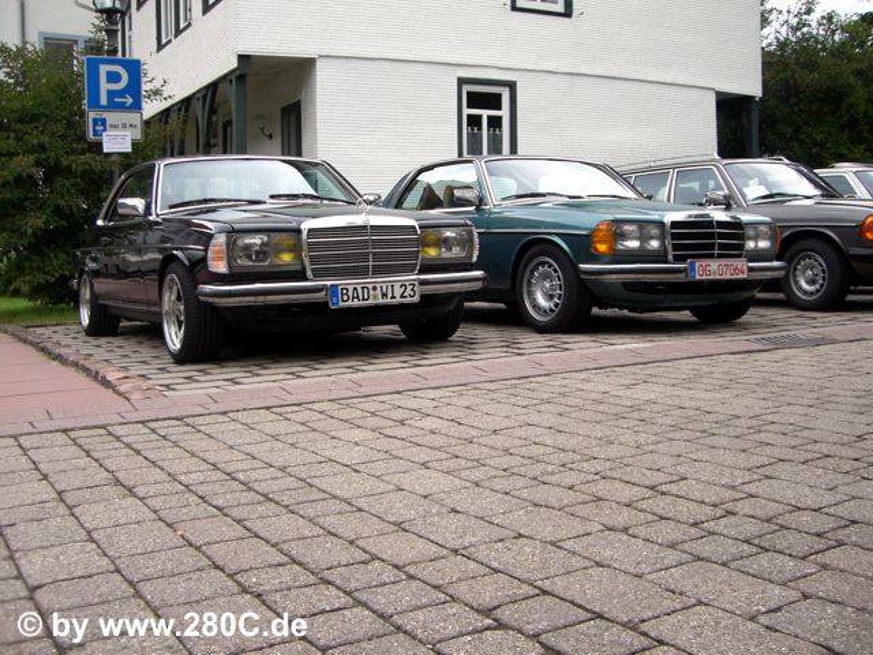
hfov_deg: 49.0
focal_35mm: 38
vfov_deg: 37.7
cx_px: 436
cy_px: 328
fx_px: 958
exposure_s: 1/200
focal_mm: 6.2
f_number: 2.7
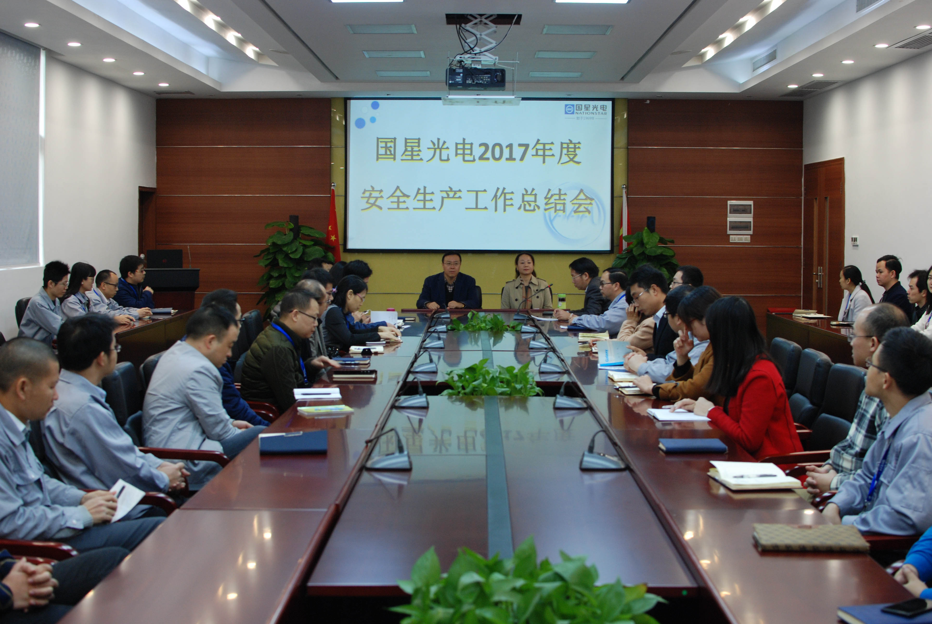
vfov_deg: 25.8
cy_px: 312
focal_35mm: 52
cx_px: 466
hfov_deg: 37.8
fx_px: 1361
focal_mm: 35
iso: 400
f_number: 4
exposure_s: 1/60
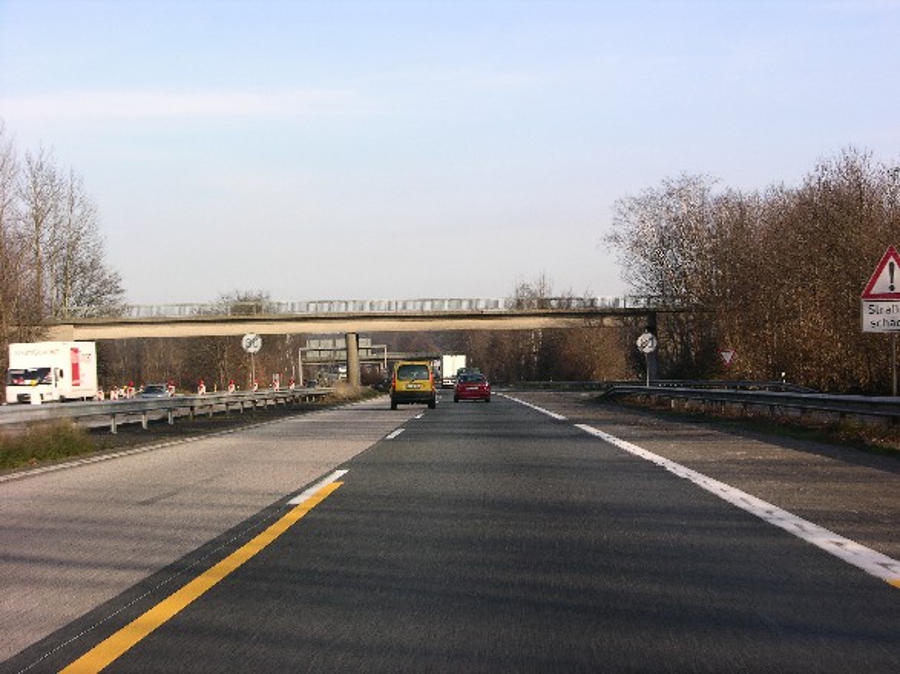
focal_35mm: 74
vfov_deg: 19.9
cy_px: 337
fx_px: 1924
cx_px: 450
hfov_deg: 26.3
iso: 50
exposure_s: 1/120
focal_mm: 18.8
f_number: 6
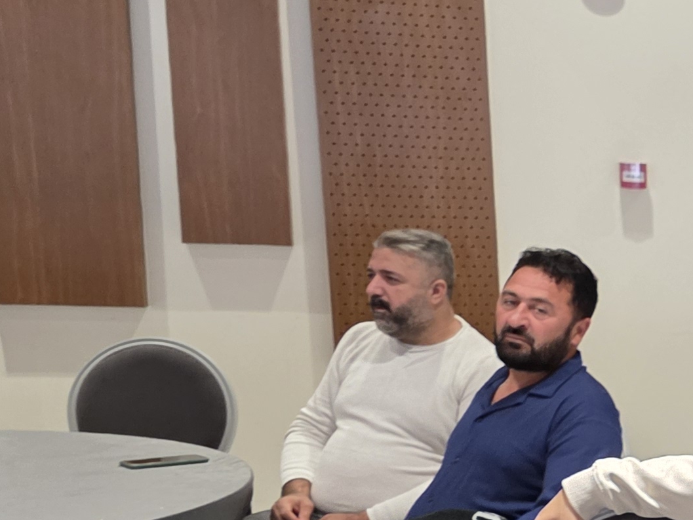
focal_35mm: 87
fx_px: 1742
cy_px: 530
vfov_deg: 16.6
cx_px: 1277
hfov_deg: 17.7
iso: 500
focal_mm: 6.3
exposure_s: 1/100
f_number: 1.7
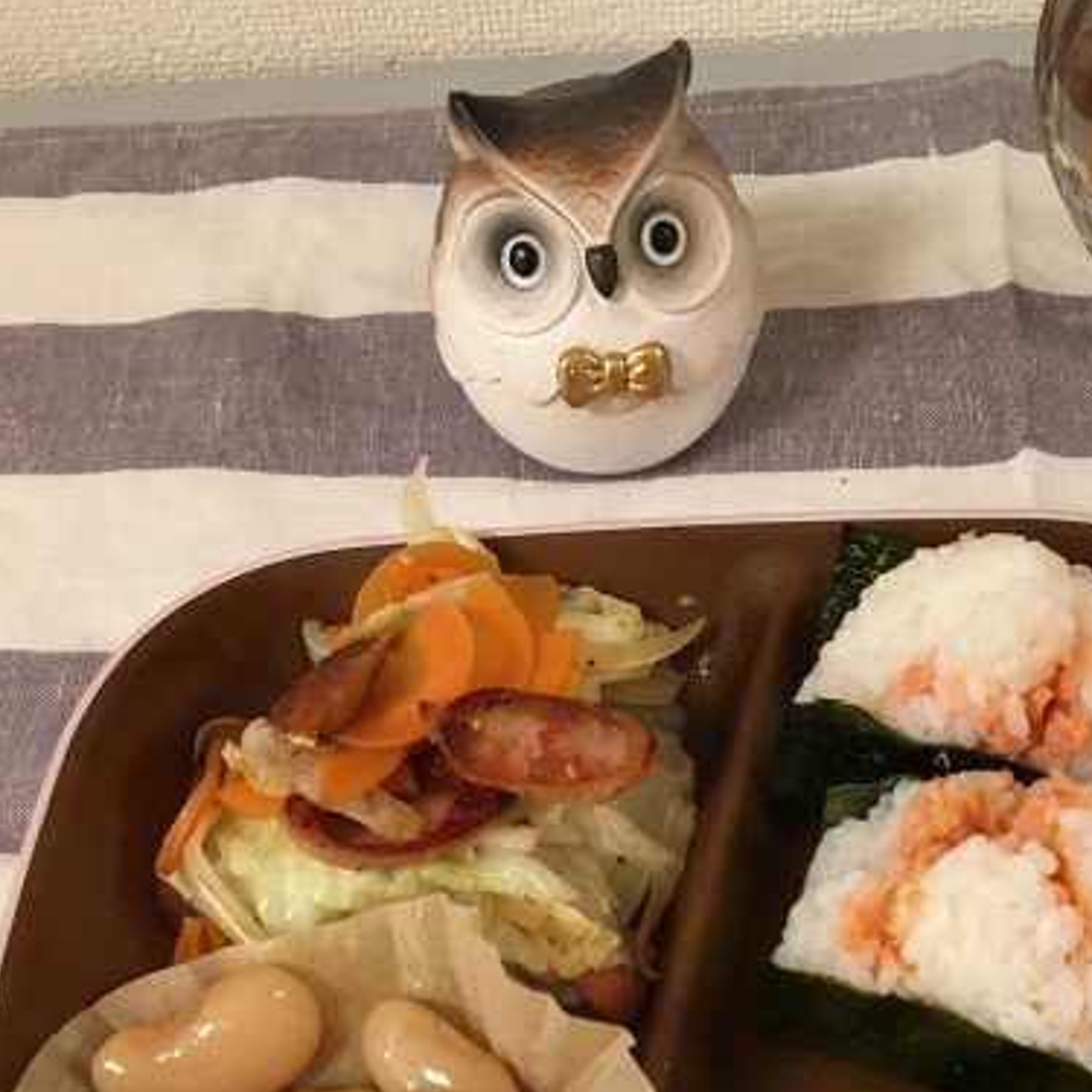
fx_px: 1463
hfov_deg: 40.8
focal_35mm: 41
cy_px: 859
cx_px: 644
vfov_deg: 39.5
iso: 125
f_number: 2.2
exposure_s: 1/30
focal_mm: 4.15
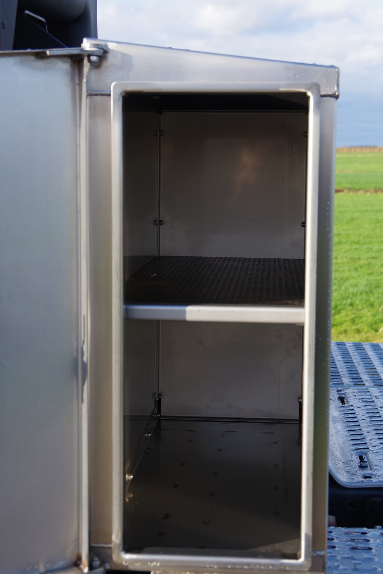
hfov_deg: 21.9
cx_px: 205
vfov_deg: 32.4
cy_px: 274
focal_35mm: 62
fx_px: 989
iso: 200
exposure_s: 1/250
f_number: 5
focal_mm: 36
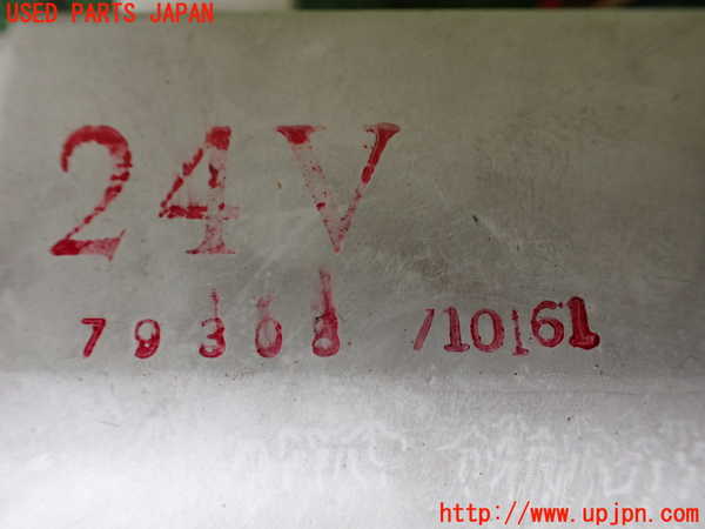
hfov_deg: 60.0
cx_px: 352
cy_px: 264
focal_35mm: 30
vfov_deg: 46.8
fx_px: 611
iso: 800
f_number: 2.3
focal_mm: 5.4
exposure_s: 1/100
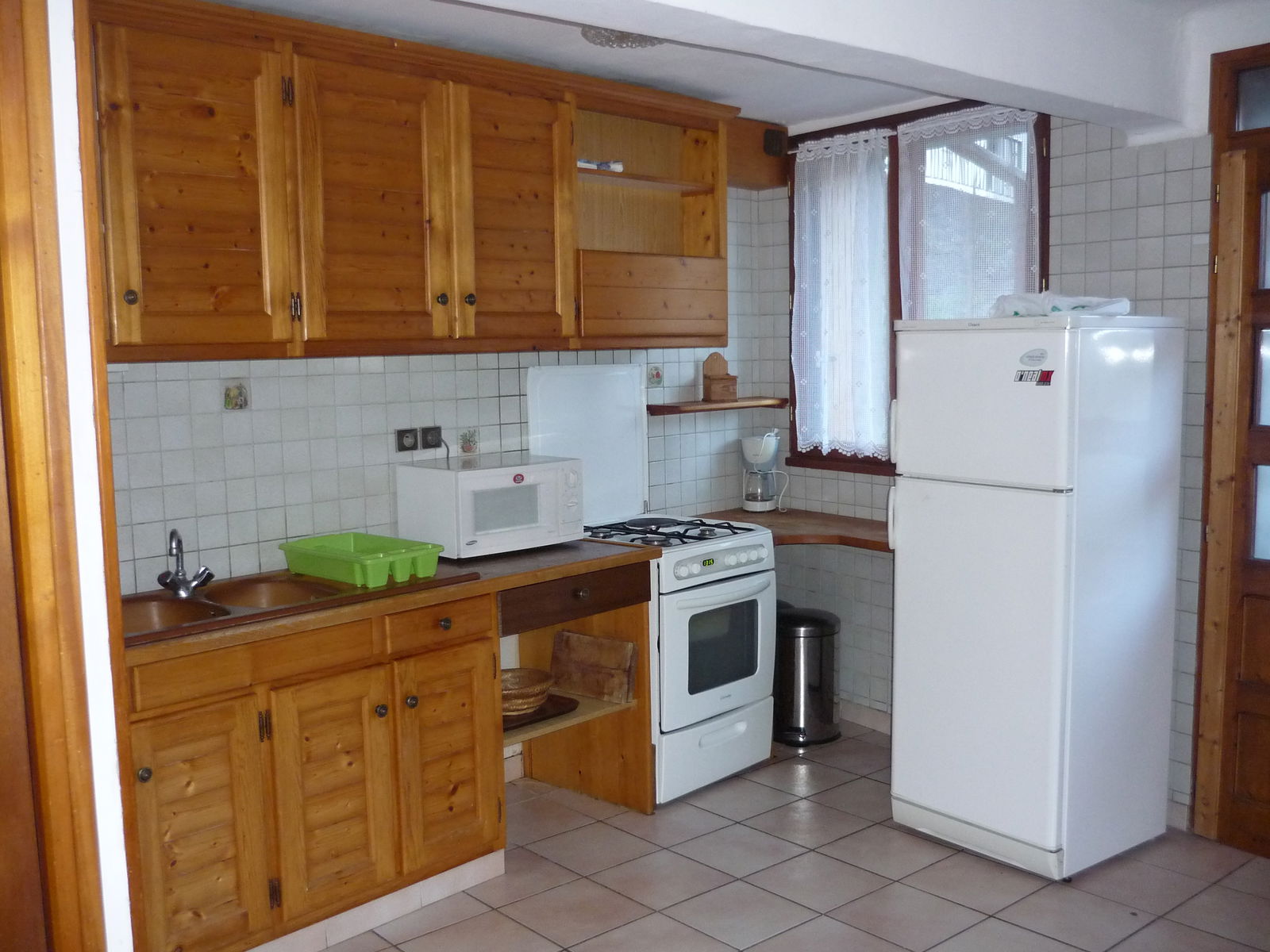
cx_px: 635
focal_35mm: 33
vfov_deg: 42.9
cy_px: 476
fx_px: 1211
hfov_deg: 55.4
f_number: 2.8
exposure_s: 1/30
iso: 320
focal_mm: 5.5
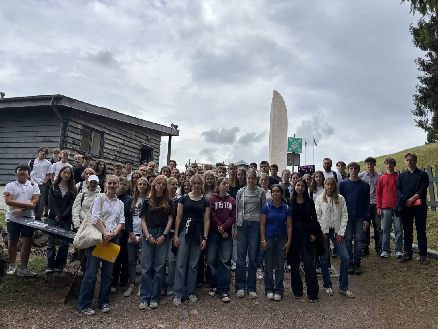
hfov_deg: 67.3
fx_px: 329
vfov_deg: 53.1
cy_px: 164
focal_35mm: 26
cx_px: 219
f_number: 1.6
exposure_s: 1/2451
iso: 50
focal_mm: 5.96
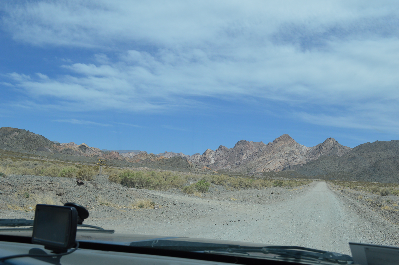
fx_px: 399
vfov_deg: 36.8
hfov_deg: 53.2
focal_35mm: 36
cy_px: 132
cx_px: 200
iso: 100
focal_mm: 24
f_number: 9
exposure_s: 1/320
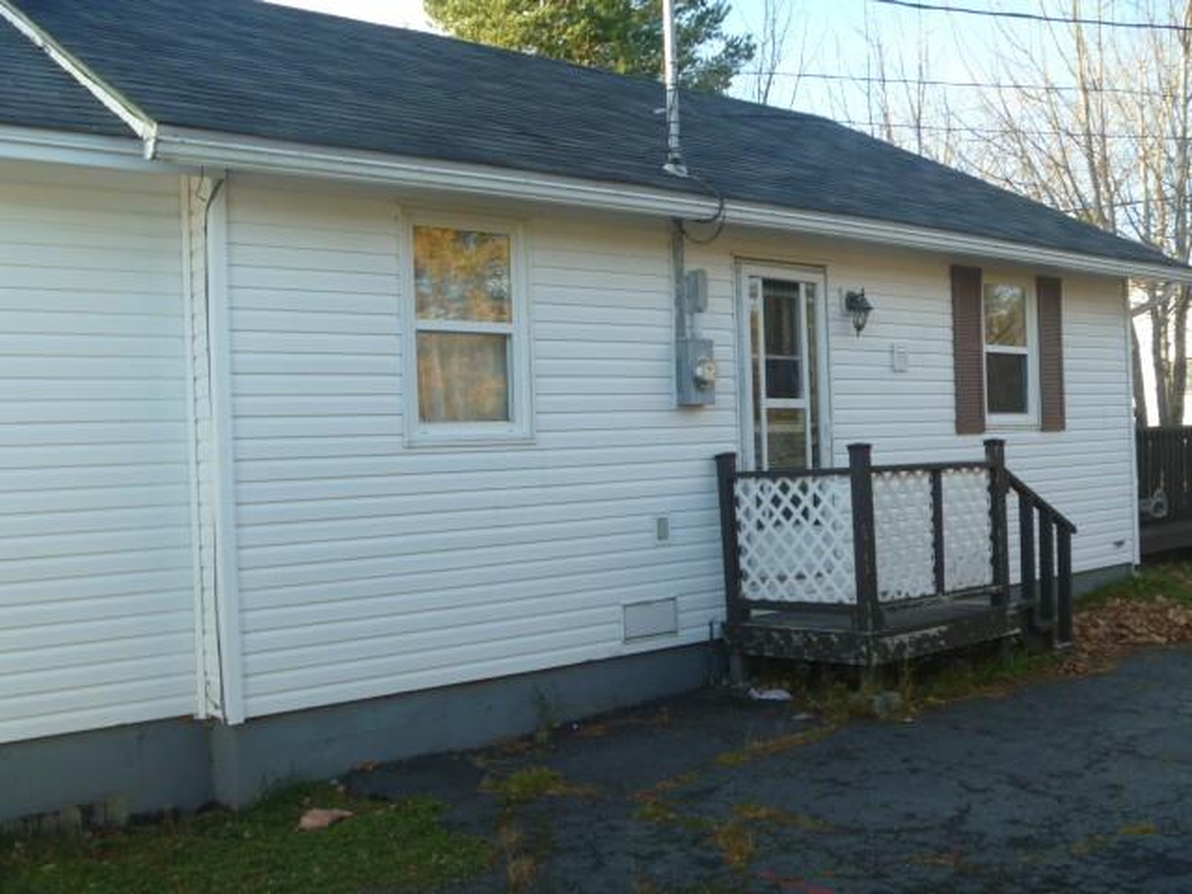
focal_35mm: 35
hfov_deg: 52.6
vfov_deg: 40.7
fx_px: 1205
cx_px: 596
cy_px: 447
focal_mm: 6.3
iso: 80
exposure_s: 1/100
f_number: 3.5
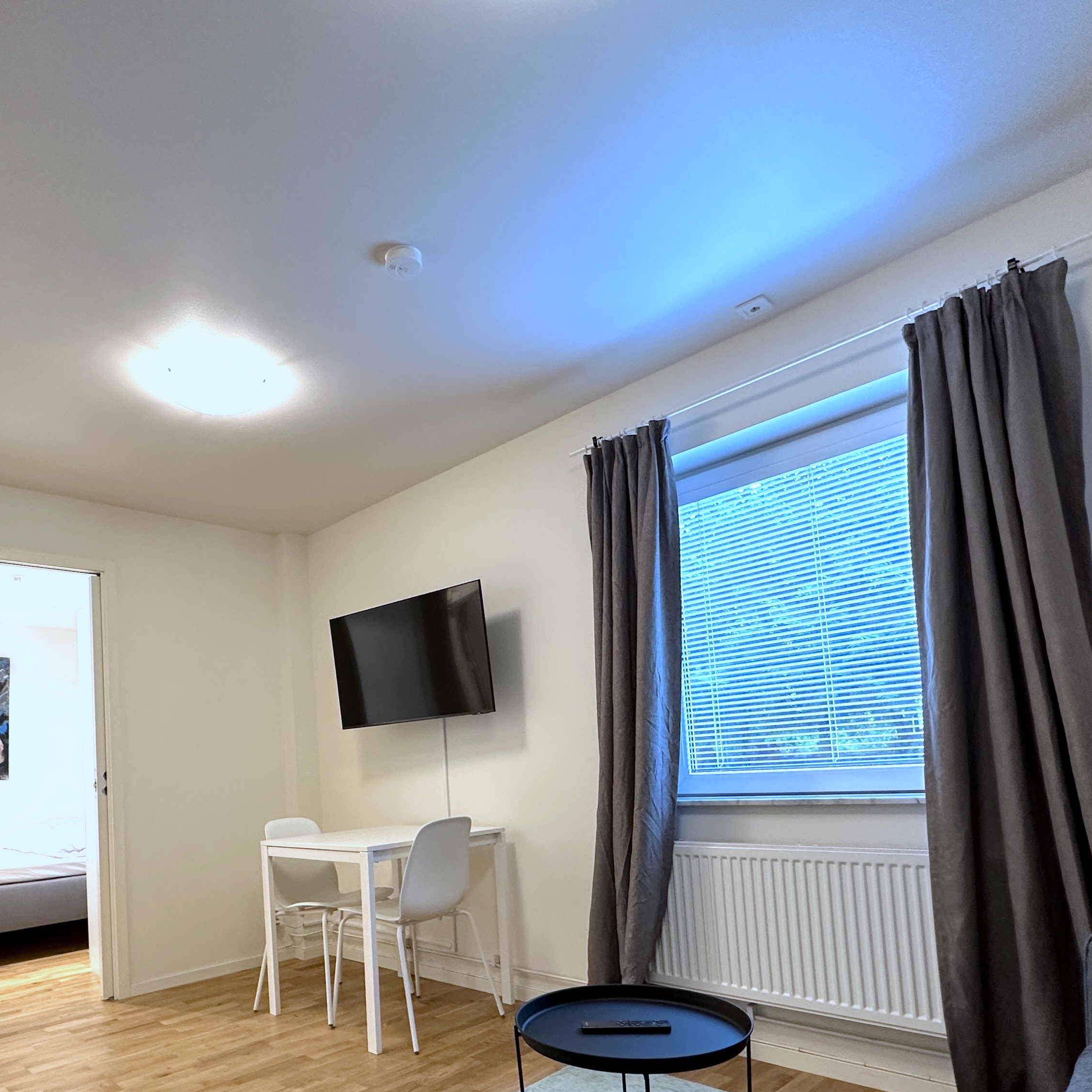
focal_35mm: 22
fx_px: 785
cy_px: 721
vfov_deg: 67.9
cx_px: 426
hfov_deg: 68.8
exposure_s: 1/50
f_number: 2.2
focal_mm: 2.22
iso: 160
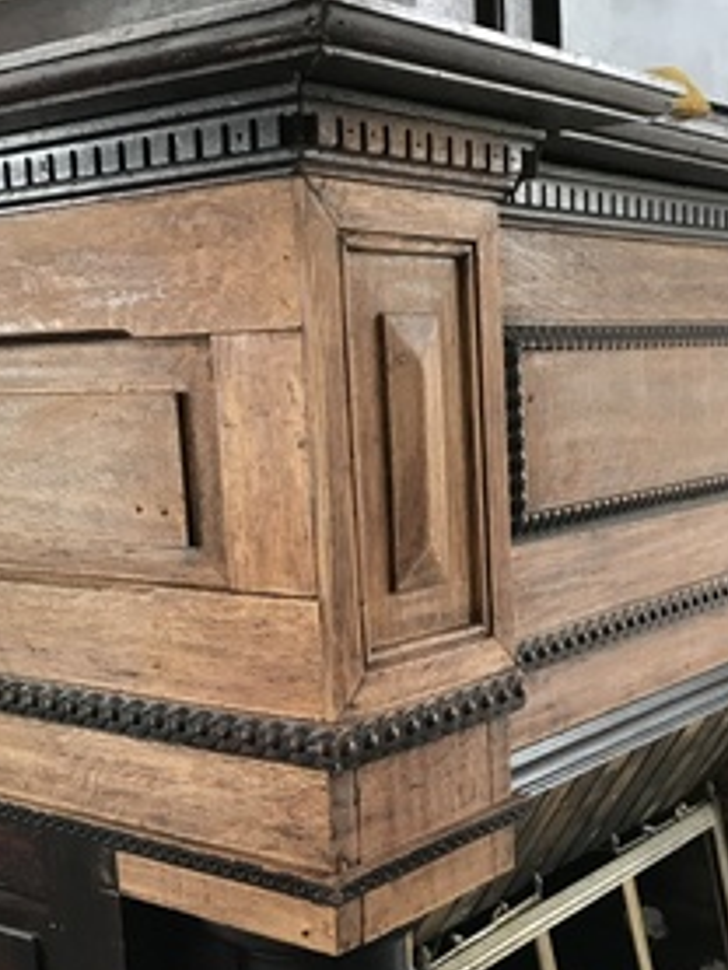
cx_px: 438
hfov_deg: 28.5
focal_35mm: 51
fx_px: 1429
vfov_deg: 37.0
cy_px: 669
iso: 50
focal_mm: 3.99
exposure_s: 1/17
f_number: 1.8
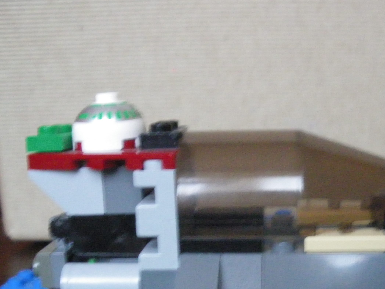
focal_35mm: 56
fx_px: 623
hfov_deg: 33.8
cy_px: 220
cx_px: 276
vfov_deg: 25.8
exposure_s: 1/25
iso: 800
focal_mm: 6.3
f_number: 3.5
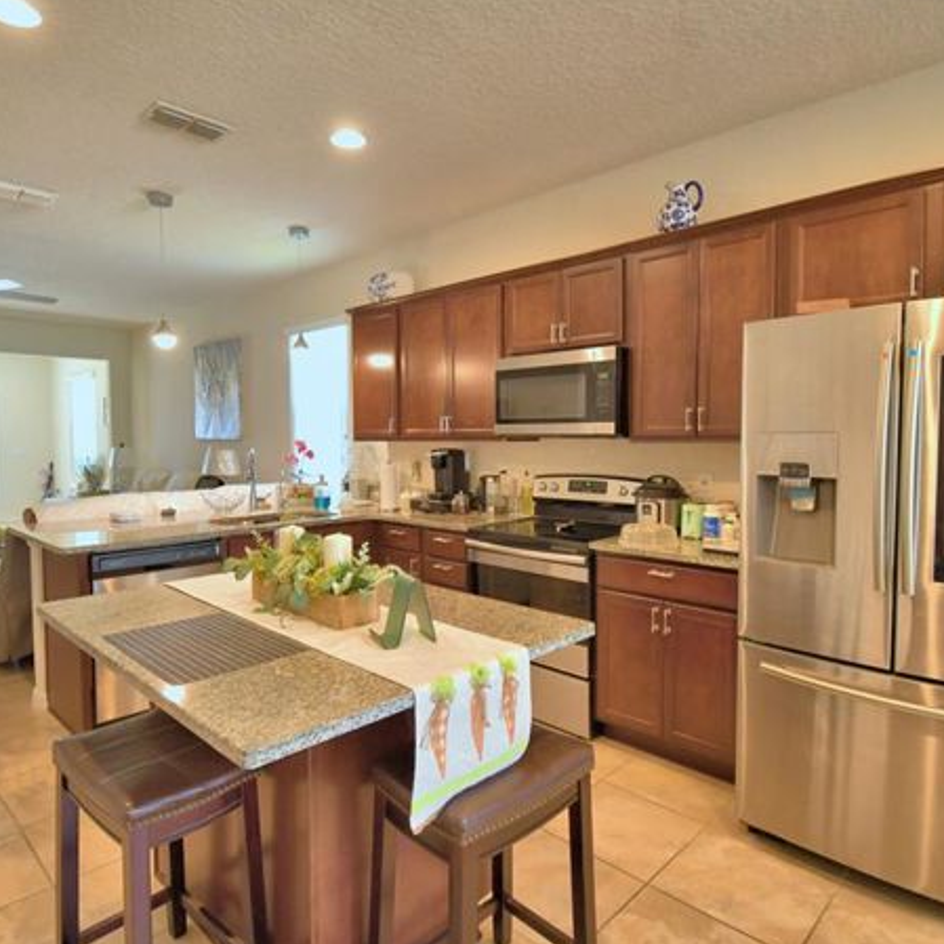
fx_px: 617
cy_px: 470
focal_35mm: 20
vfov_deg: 74.8
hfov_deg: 74.8
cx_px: 464
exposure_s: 1/30
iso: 560
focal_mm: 10
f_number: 4.5
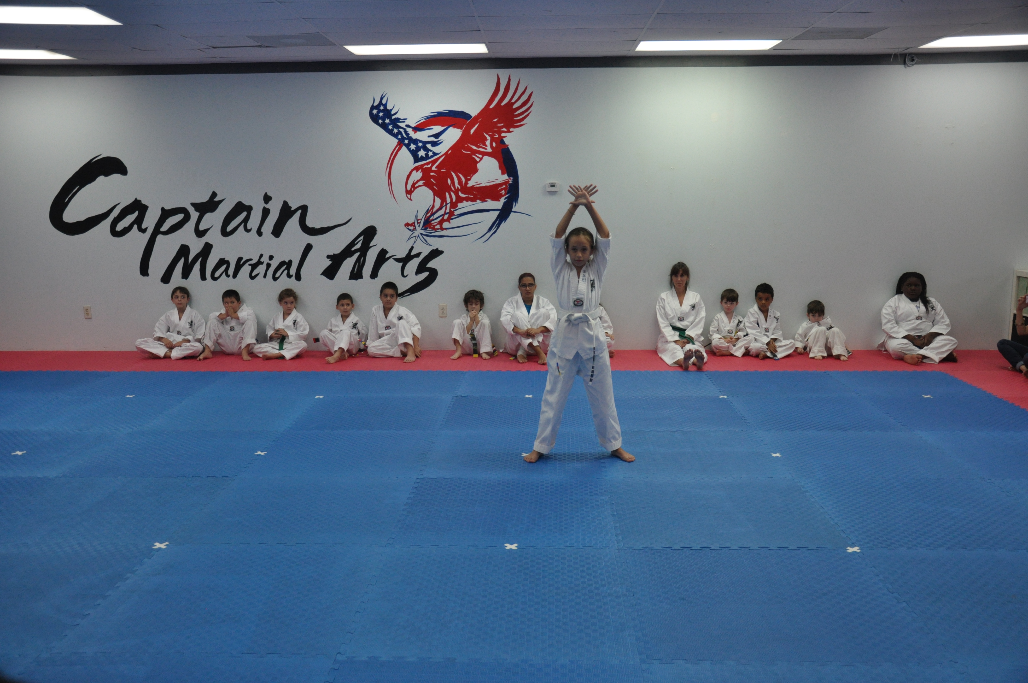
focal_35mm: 33
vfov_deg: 39.9
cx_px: 514
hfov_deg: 57.3
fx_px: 941
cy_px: 342
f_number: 3.8
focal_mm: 22
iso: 800
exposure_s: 1/200
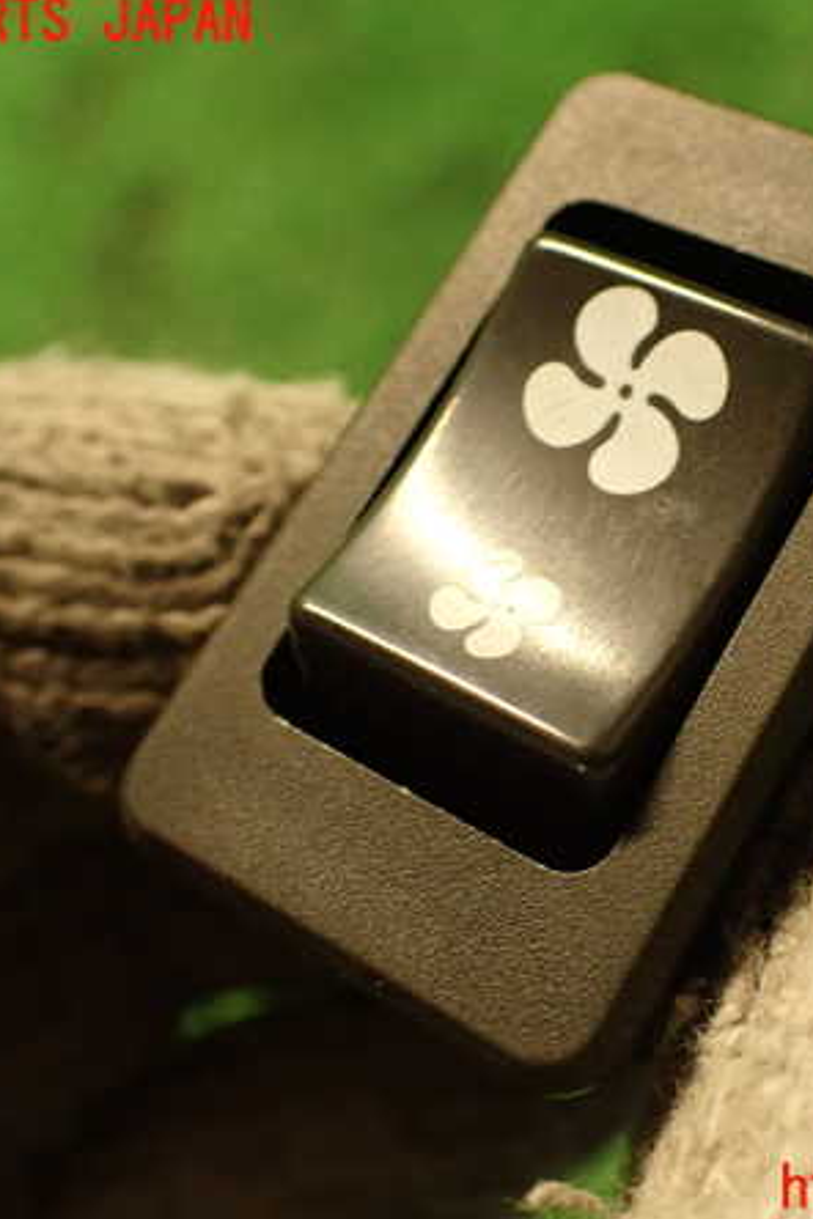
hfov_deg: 29.5
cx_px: 577
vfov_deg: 43.6
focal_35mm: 45
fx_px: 1524
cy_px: 607
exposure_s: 1/30
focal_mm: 5.79
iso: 320
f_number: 2.4
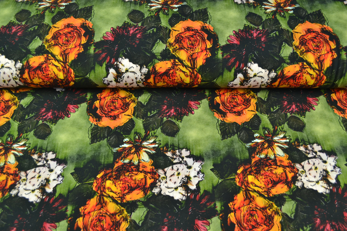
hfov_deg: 61.9
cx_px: 174
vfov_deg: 43.6
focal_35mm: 30
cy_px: 116
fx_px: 289
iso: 100
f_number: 5.6
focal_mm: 20
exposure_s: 1/25
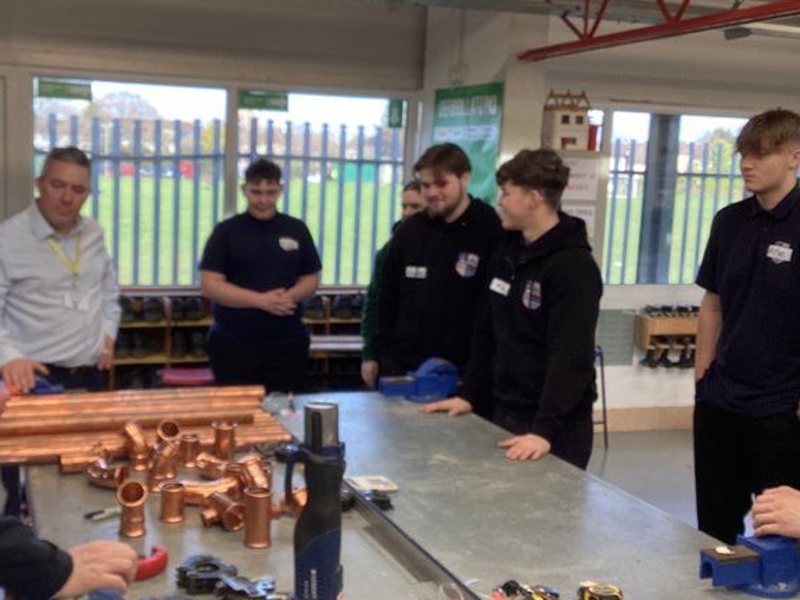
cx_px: 324
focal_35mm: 43
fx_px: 994
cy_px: 297
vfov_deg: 33.6
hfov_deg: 43.6
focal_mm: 3.3
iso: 40
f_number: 2.4
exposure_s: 1/100
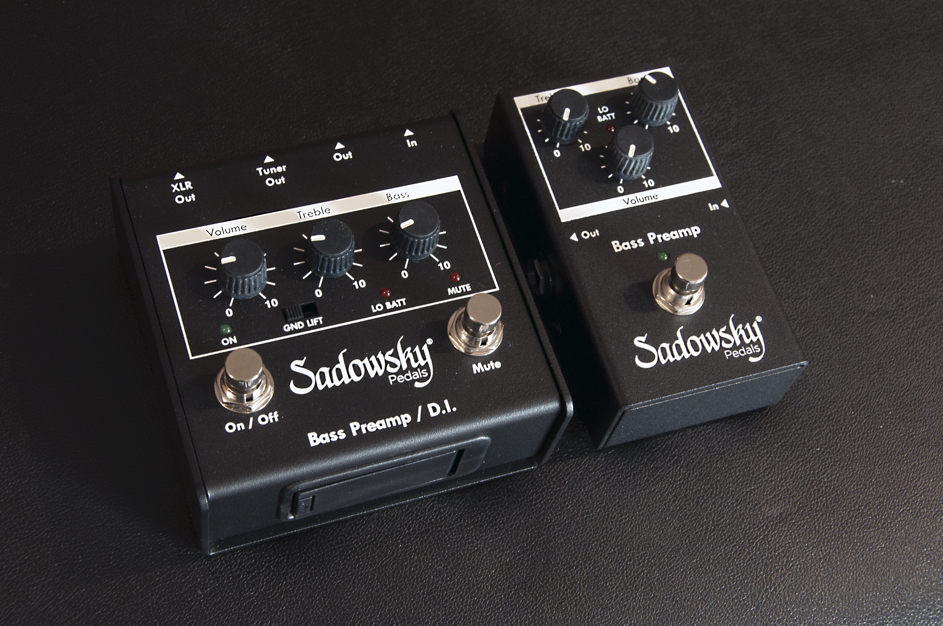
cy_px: 313
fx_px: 1570
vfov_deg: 22.6
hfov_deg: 33.4
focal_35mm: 60
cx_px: 472
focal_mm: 40
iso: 800
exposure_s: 1/2
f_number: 10
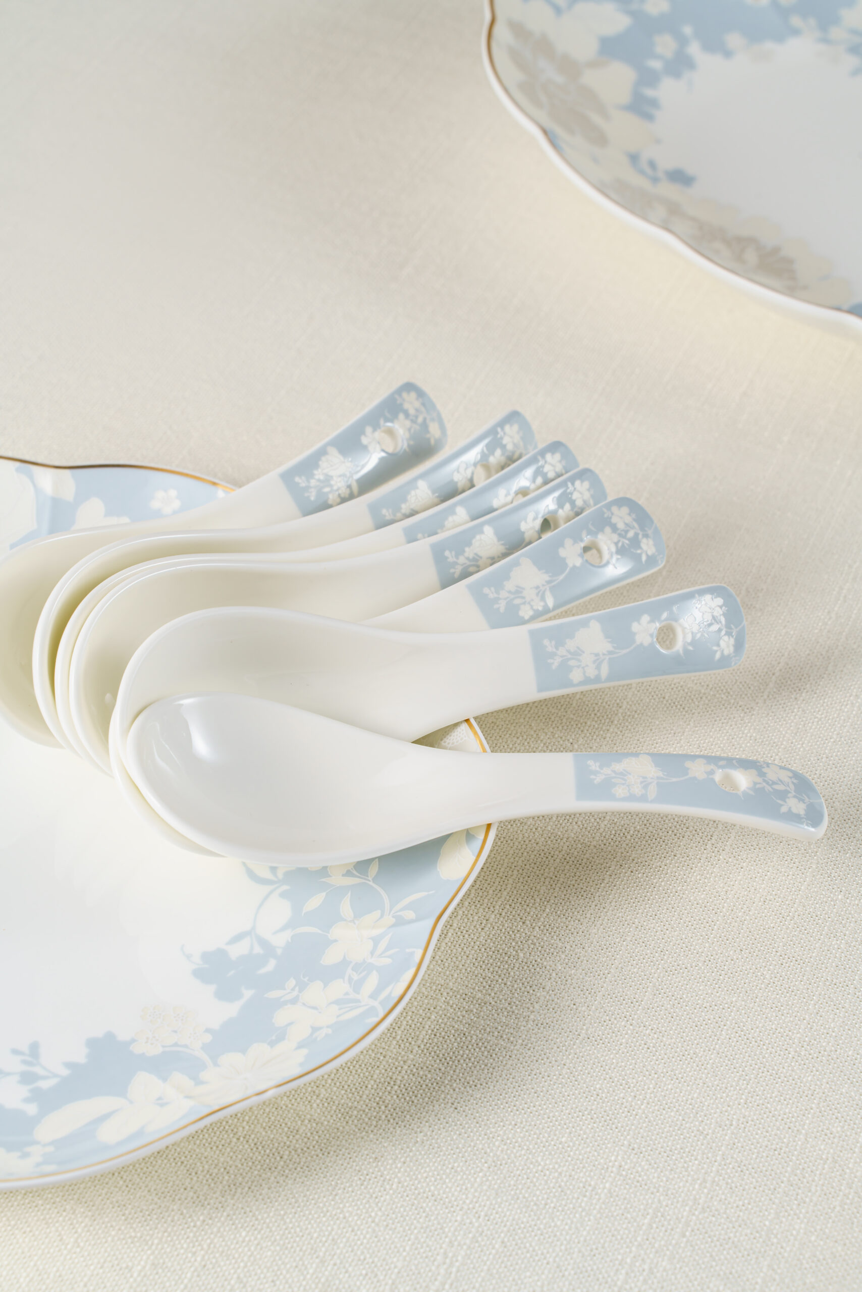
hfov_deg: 18.2
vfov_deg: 27.0
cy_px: 646
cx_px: 431
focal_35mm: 75
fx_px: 2692
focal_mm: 75
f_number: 14
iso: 160
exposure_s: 1/125
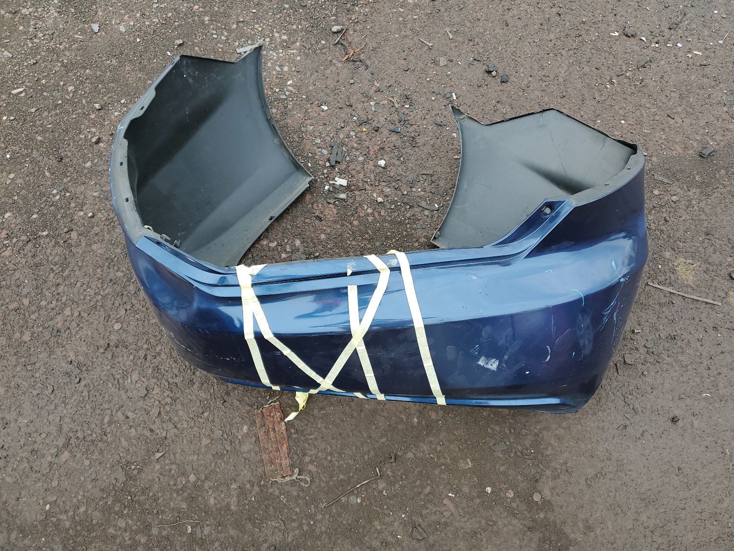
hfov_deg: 67.3
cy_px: 276
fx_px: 551
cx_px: 367
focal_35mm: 26
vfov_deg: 53.1
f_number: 1.5
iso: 50
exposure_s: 1/244
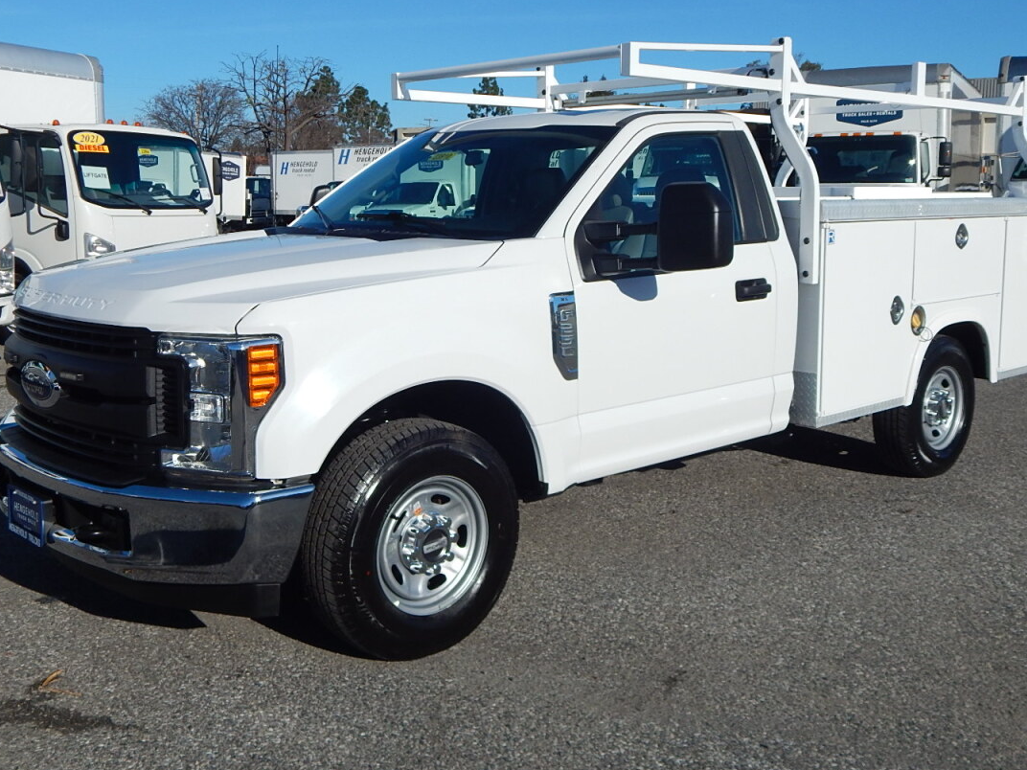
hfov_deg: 50.1
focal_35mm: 37
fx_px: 1098
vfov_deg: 38.6
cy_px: 332
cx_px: 507
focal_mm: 5.6
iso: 125
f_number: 6.5
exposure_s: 1/1500
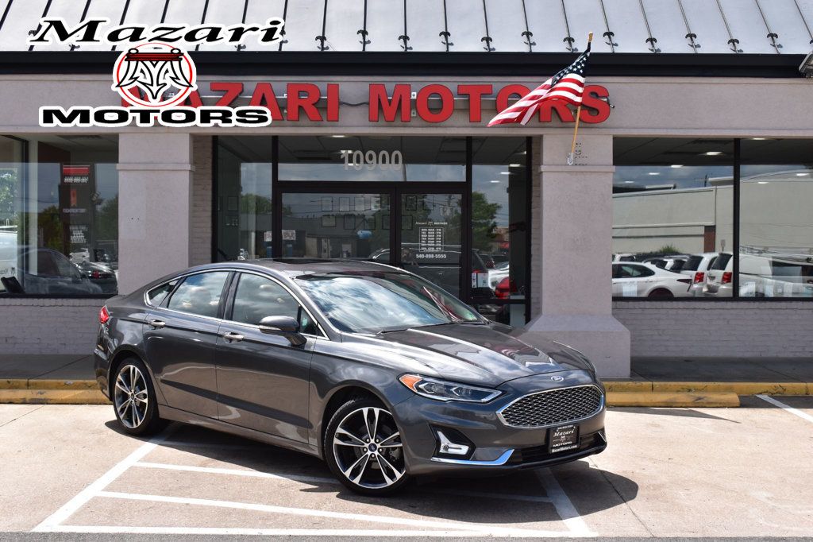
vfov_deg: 28.1
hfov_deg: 41.1
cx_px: 406
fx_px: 1084
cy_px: 271
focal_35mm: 48
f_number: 11
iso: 400
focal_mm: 32
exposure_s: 1/500
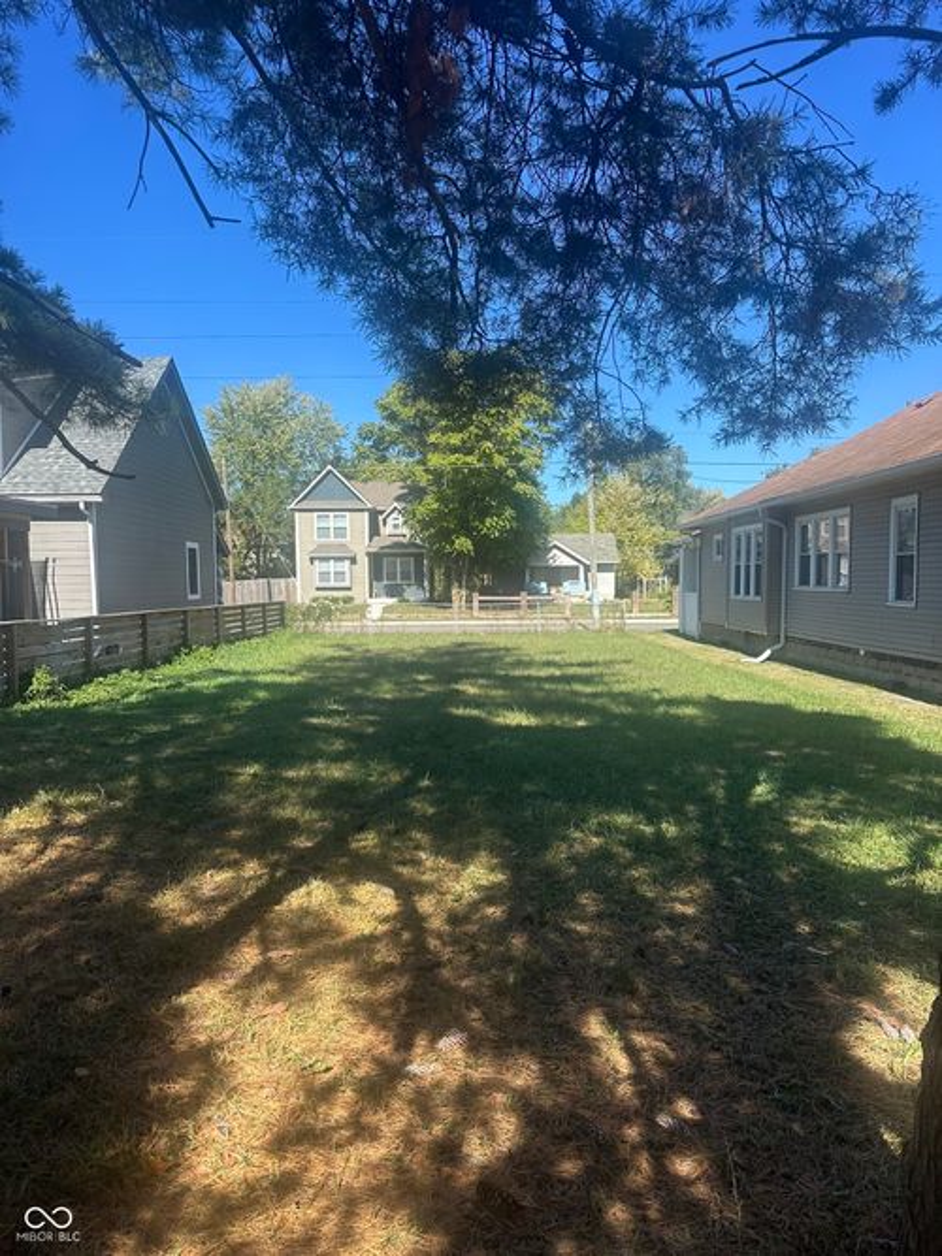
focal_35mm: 24
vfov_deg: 71.6
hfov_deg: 56.8
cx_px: 471
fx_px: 871
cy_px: 628
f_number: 1.78
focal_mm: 6.86
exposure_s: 1/1916
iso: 80
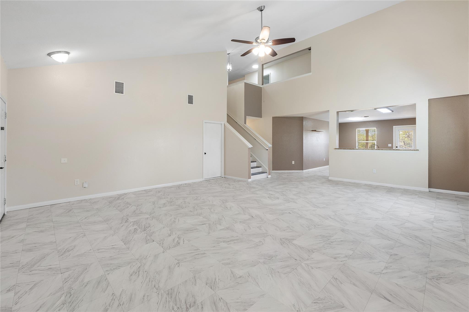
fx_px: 205
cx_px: 234
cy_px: 156
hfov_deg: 97.6
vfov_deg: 74.6
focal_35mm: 16
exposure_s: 1/20
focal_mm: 10.5
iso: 100
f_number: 9
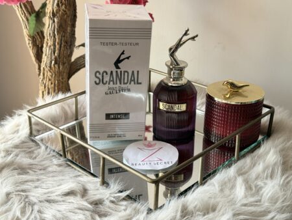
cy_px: 110
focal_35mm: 48
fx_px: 405
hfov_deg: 39.6
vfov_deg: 30.3
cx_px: 146
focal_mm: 6.76
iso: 64
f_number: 1.78
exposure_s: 1/121
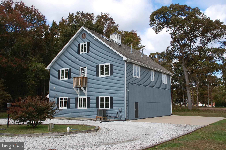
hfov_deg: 53.2
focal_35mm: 36
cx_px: 113
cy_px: 75
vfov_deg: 36.7
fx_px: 226
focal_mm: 24
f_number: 8
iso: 200
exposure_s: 1/250
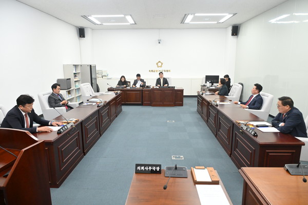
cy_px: 102
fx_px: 205
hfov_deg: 73.7
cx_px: 154
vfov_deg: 53.1
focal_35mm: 24
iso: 4000
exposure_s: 1/250
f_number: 6.3
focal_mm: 24
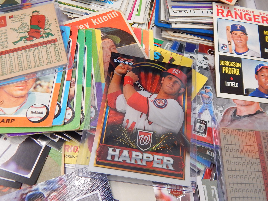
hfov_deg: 58.4
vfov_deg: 45.4
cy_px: 100
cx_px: 134
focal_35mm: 31
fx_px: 240
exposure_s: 1/40
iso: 400
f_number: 3.2
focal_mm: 5.6
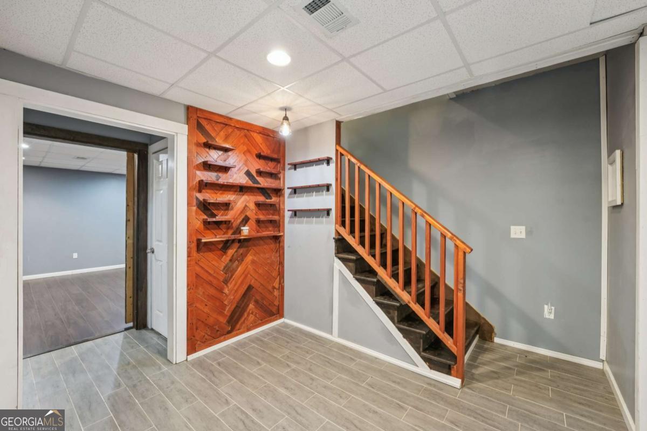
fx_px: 252
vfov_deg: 81.2
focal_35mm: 14
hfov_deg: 104.3
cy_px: 216
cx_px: 324
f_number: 8
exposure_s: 1/3.33
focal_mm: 14
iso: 320
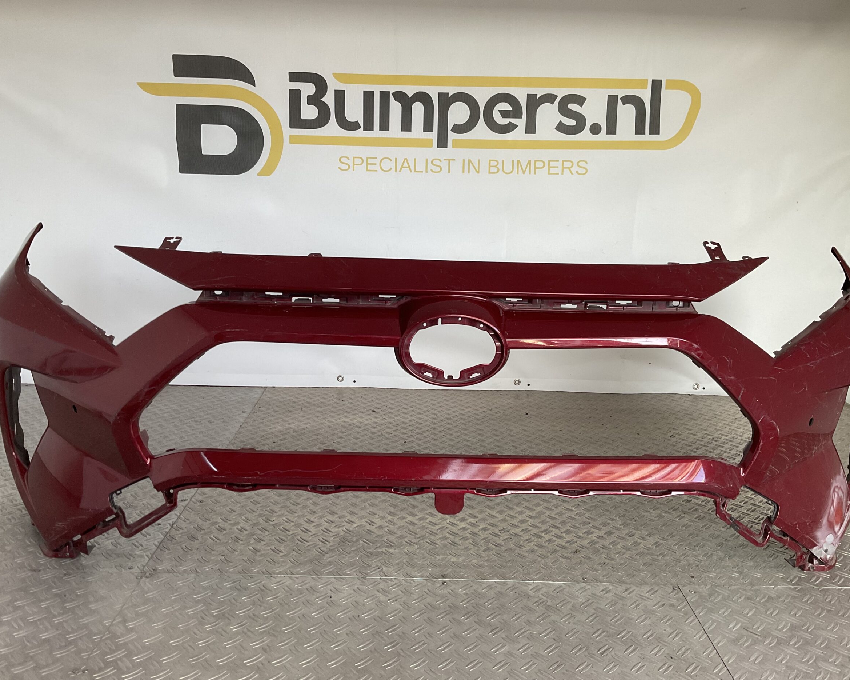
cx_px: 428
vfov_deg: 47.1
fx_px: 780
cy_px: 332
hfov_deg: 57.2
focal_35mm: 31
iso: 64
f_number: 1.8
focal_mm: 3
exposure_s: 1/120
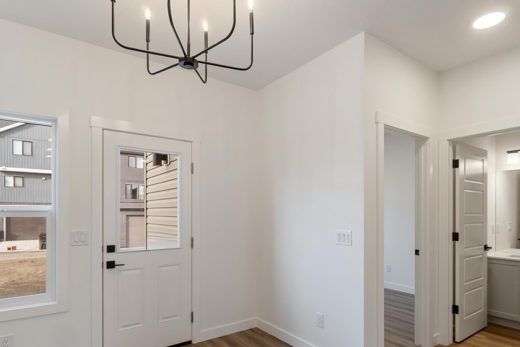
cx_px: 265
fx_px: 289
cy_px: 221
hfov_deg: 84.0
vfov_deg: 60.9
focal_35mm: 20
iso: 100
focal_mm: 10
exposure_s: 1/30
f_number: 4
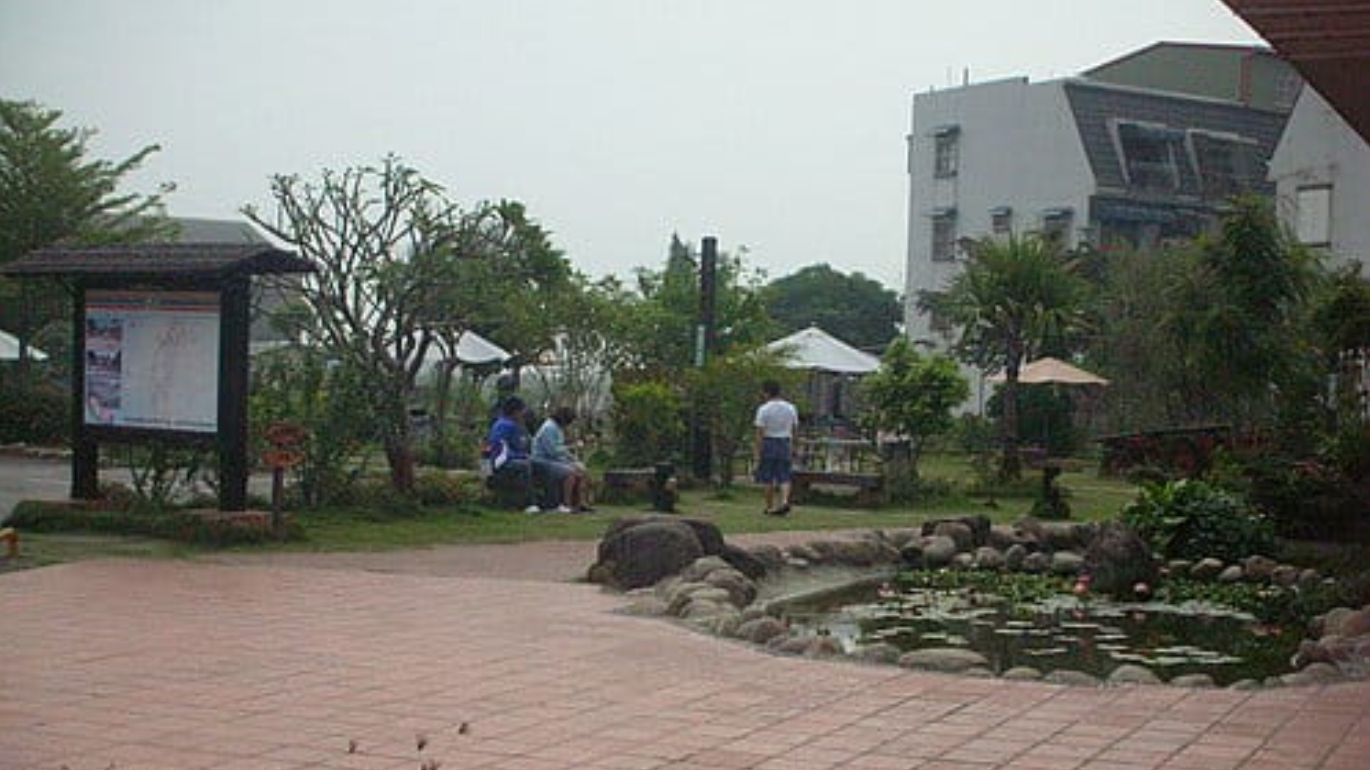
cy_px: 425
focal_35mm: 58
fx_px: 2107
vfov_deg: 20.7
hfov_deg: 36.0
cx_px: 685
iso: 400
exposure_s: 1/350
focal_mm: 8.8
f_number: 10.5
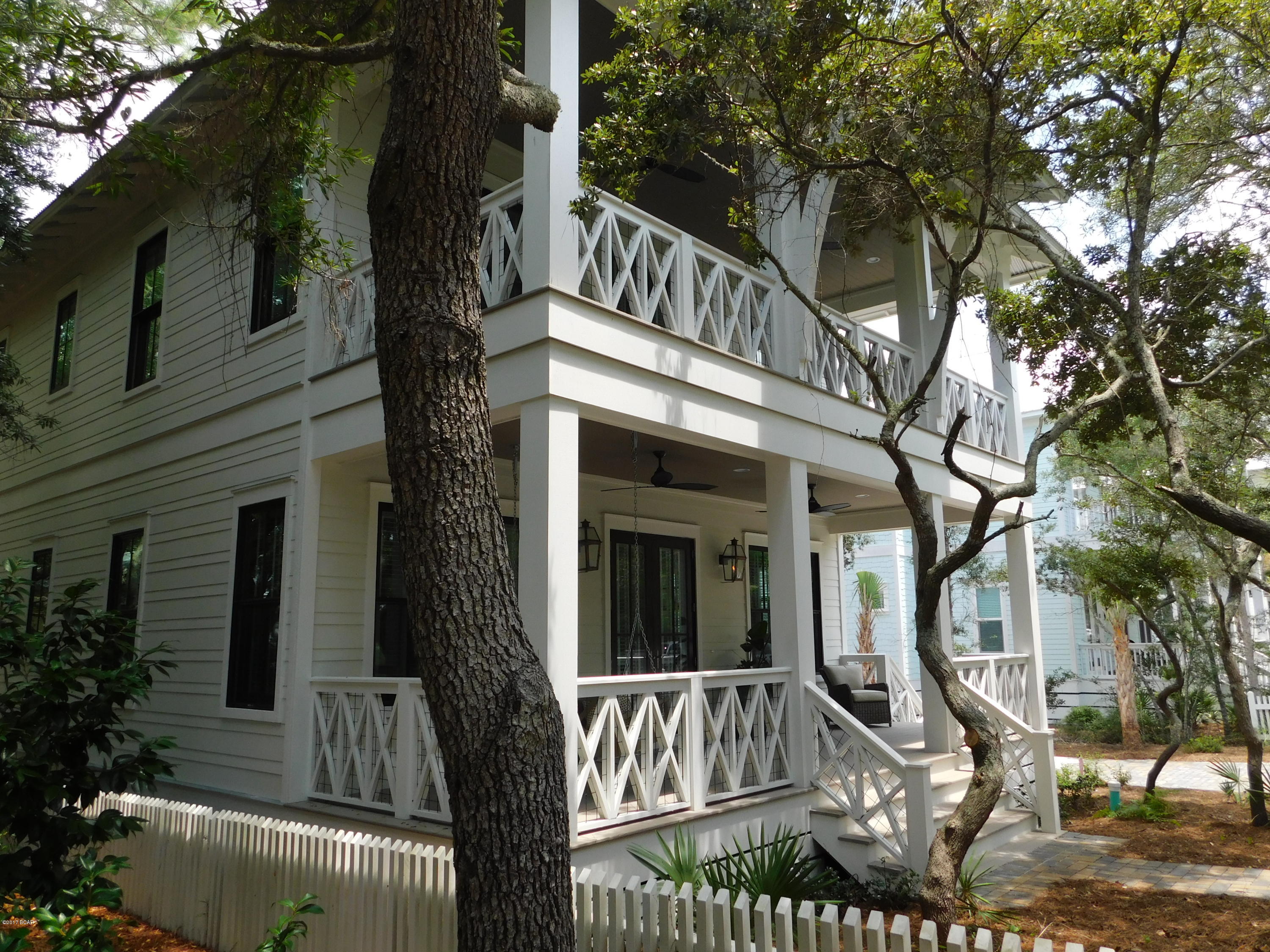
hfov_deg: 69.4
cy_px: 476
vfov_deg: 54.9
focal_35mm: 25
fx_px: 917
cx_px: 635
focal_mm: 4.5
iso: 125
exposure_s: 1/500
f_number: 3.1
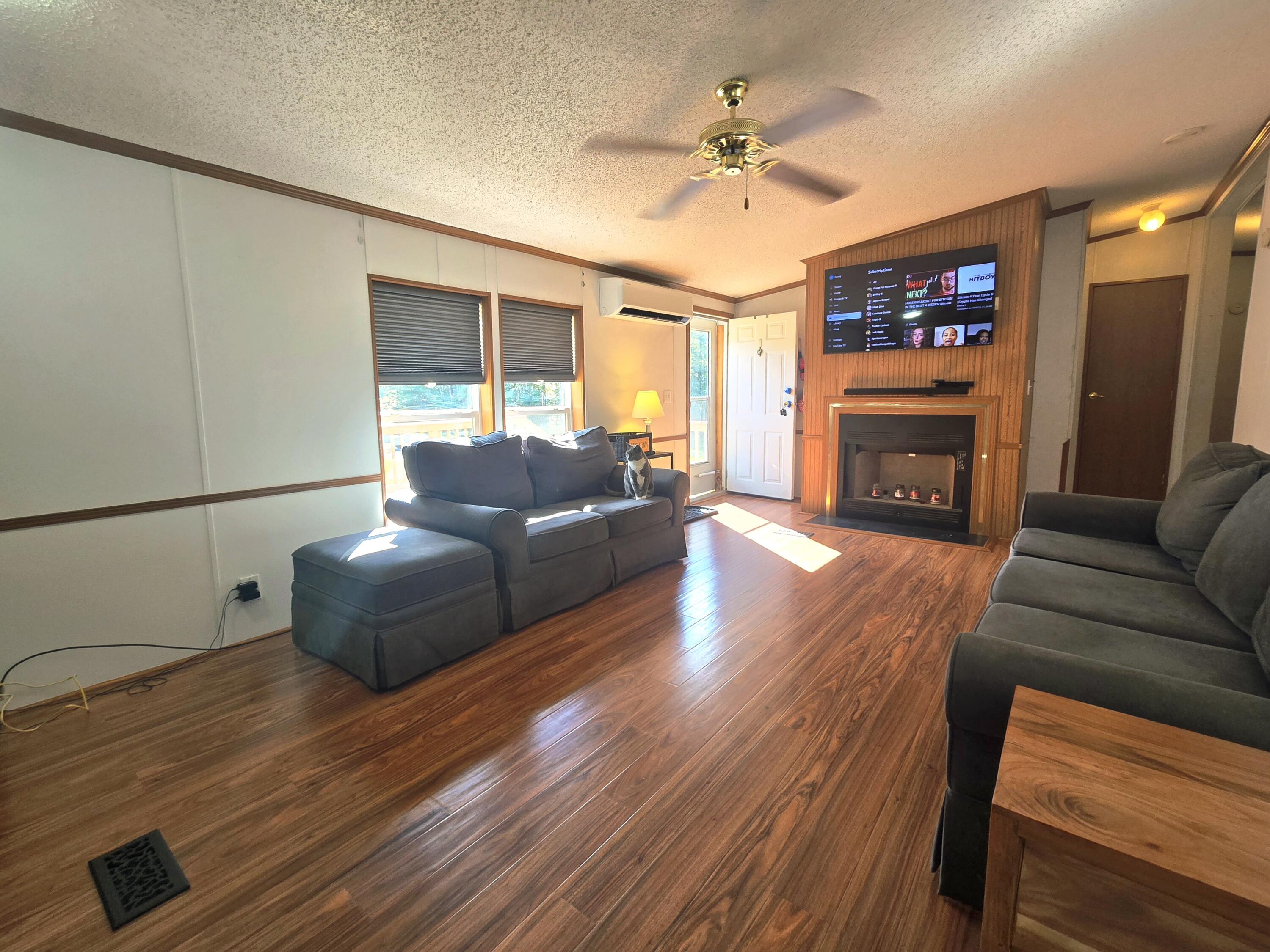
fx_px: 477
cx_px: 635
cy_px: 476
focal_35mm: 13
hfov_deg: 106.2
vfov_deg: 89.9
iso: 64
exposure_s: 1/60.2
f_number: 2.2
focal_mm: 2.2
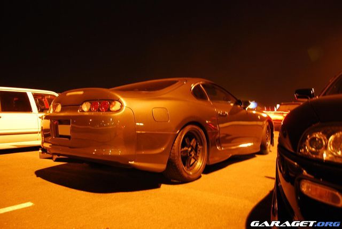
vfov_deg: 48.1
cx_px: 171
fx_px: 257
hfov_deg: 67.3
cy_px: 114
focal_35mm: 27
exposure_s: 1.6
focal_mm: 18
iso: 400
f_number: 3.5
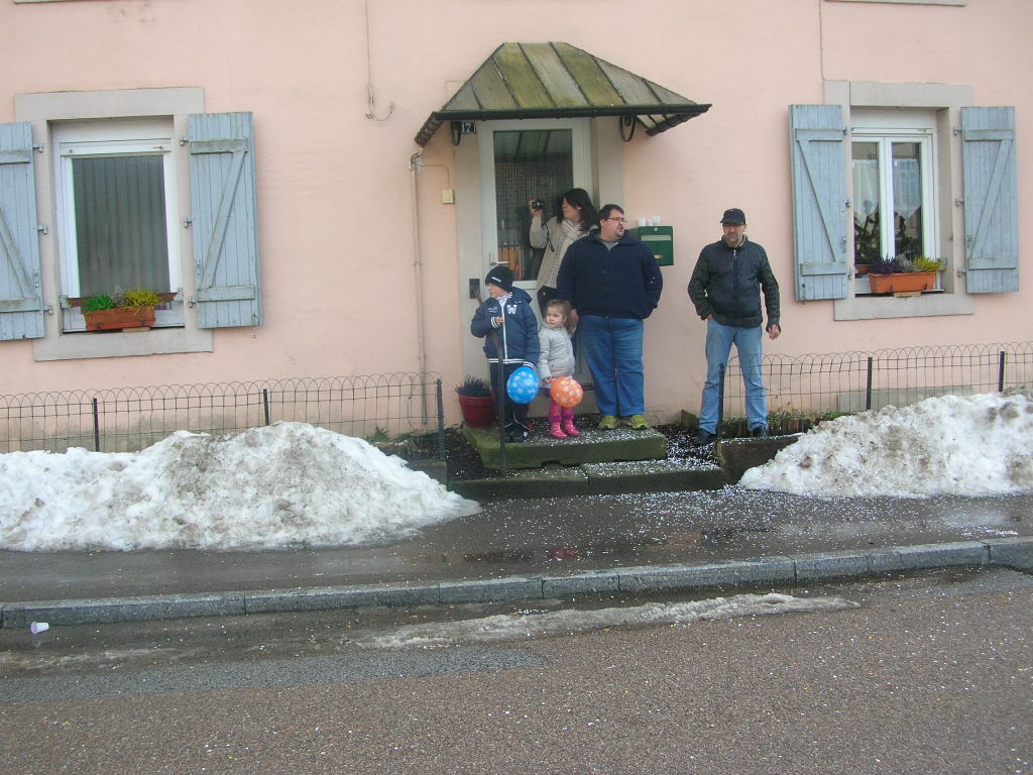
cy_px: 388
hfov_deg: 50.1
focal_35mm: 37
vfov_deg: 38.7
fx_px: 1104
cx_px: 516
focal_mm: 6.2
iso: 50
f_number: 2.9
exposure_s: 1/217
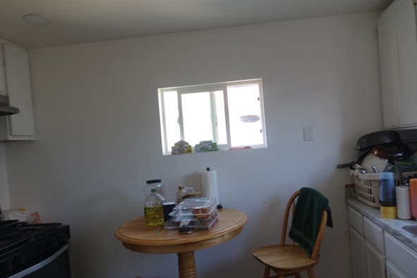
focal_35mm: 26
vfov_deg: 49.5
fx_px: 301
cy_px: 149
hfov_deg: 69.3
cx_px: 220
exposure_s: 1/30
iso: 125
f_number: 2.8
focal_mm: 8.8
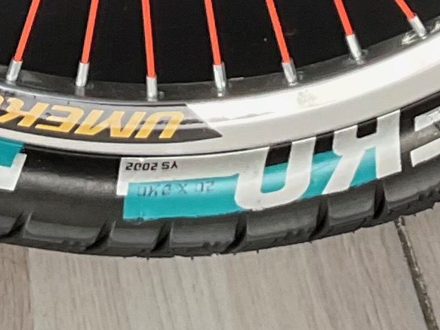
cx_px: 505
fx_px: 2389
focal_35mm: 188
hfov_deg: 10.4
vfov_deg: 7.4
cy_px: -462
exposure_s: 1/100
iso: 40
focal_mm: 3
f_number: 1.8
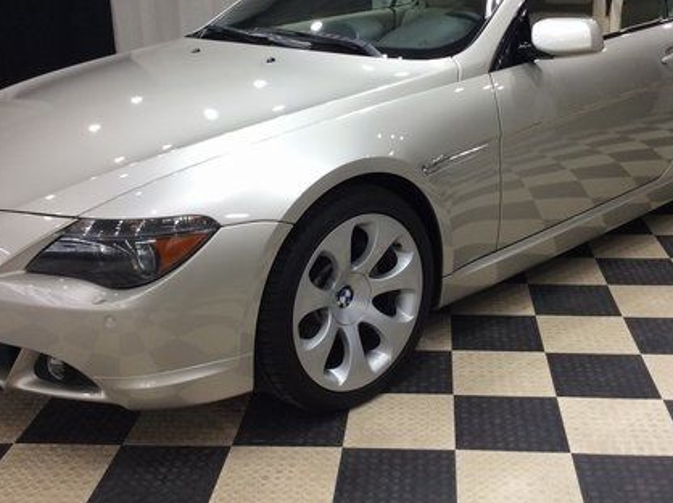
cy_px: 192
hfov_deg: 38.9
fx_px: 951
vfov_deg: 29.5
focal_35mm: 49
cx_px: 362
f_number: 2.4
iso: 40
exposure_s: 1/40
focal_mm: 3.3
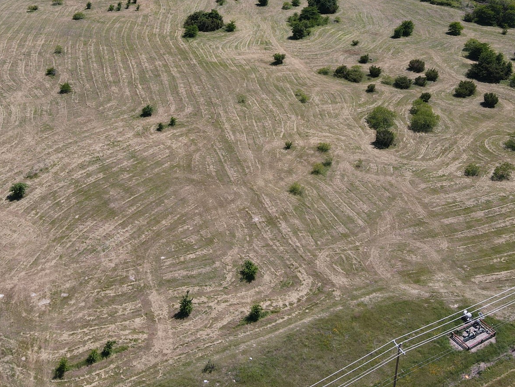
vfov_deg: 33.3
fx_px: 625
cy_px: 74
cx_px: 245
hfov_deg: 44.8
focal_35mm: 42
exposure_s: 1/640
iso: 110
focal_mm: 4.5
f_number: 2.8
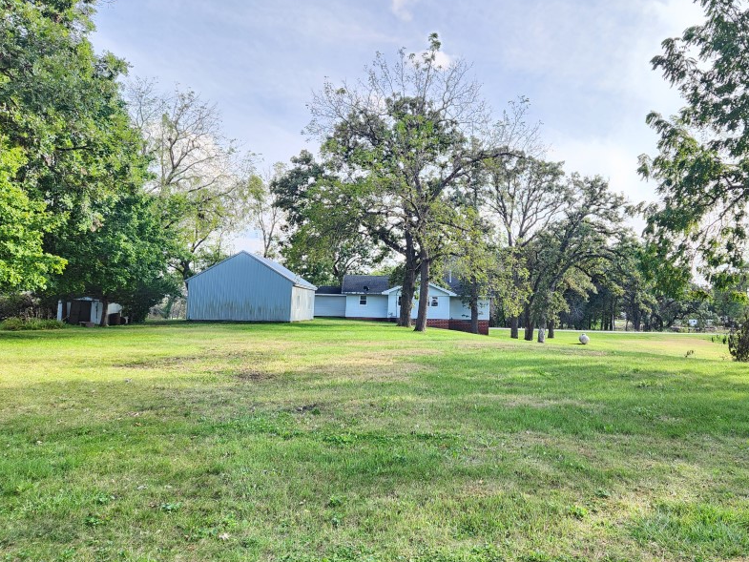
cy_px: 251
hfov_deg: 59.4
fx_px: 649
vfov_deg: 46.7
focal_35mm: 30
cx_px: 453
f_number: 1.8
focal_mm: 5.4
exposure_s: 1/180
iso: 25
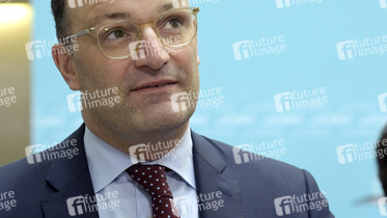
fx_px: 1273
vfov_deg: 9.8
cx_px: 170
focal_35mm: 124
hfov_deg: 17.3
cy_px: 74
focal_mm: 98
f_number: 5
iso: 4000
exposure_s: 1/400
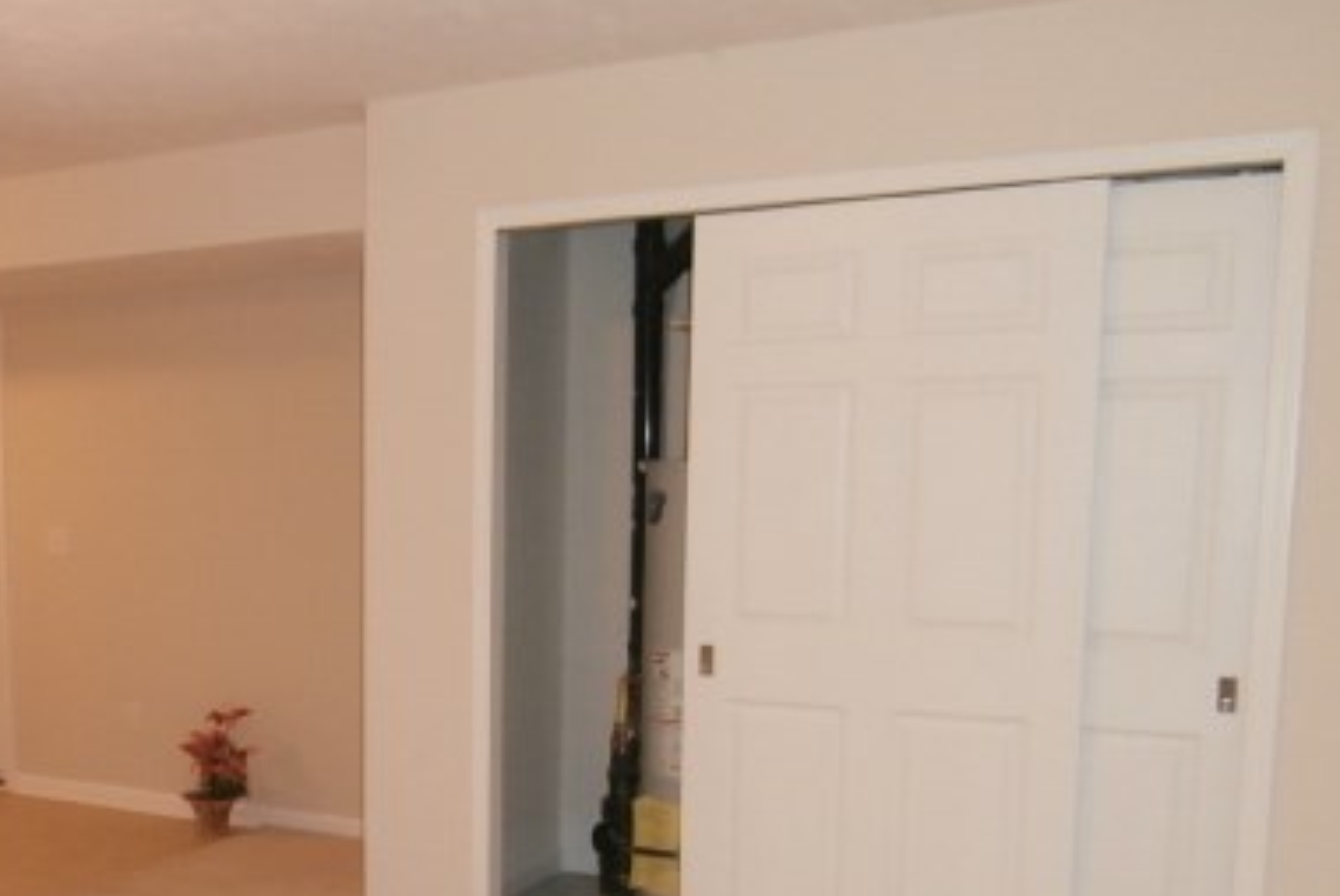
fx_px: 1564
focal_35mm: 42
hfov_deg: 43.9
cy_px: 646
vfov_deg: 31.5
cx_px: 247
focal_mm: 4.2
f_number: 3
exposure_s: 1/30
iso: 200
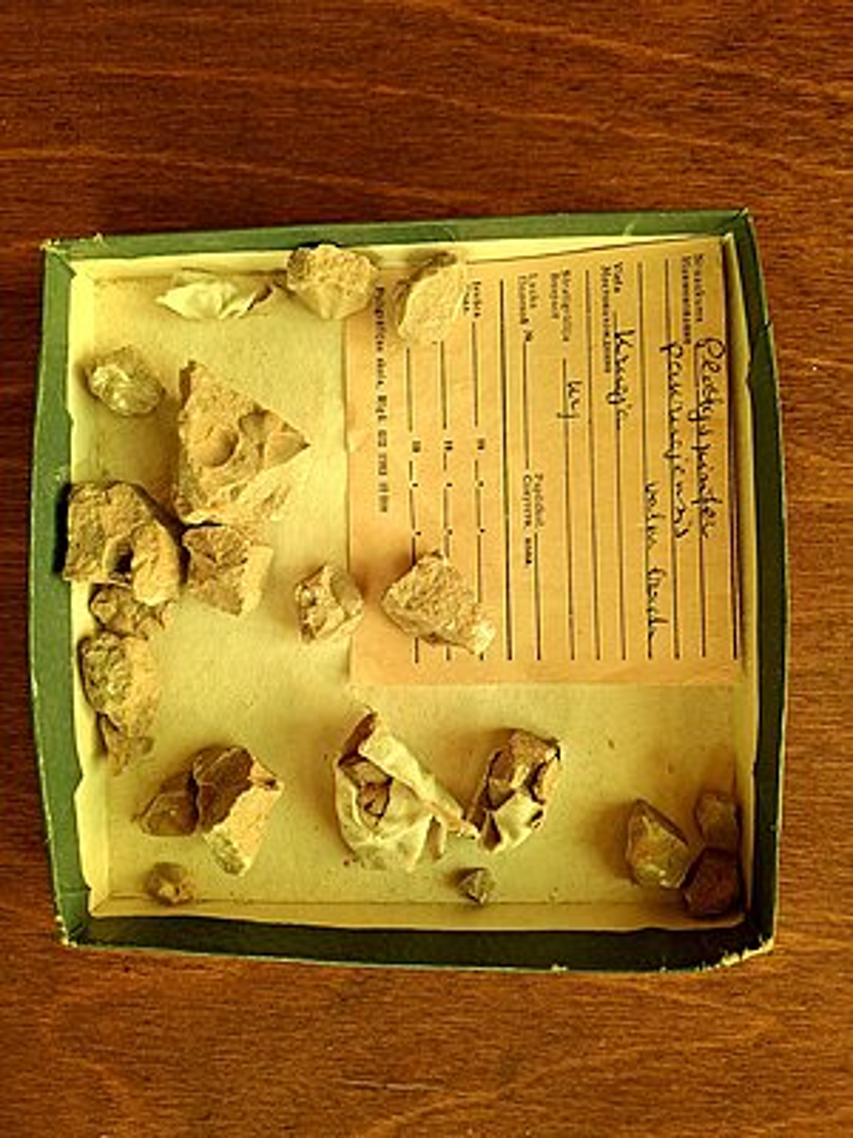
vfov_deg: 69.4
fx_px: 821
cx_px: 426
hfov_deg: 54.9
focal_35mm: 25
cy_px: 569
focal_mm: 4.65
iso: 125
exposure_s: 1/50
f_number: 1.8
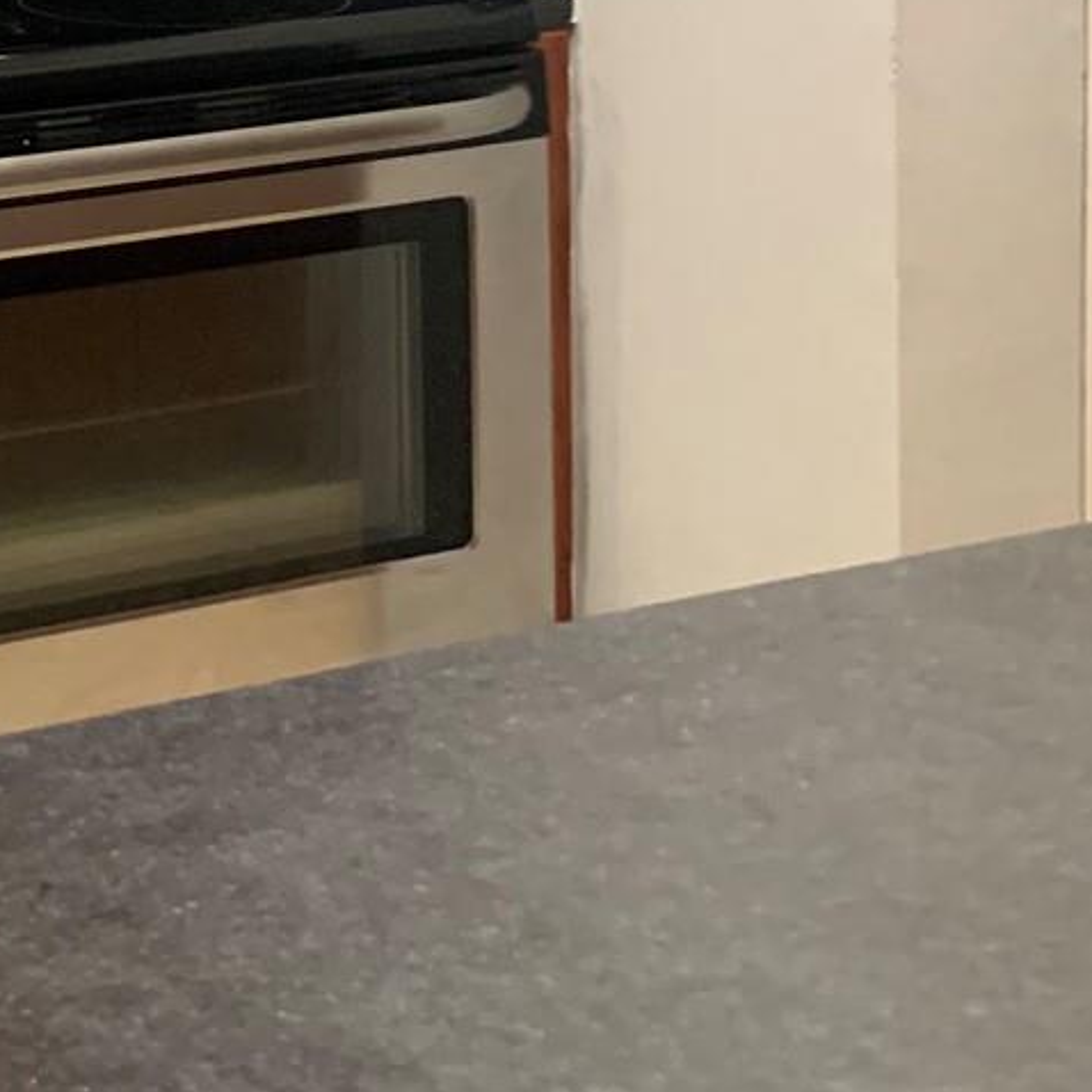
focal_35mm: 77
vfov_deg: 21.2
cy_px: -160
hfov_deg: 19.1
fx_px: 2748
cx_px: -647
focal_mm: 4.25
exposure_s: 1/40
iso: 320
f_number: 1.8
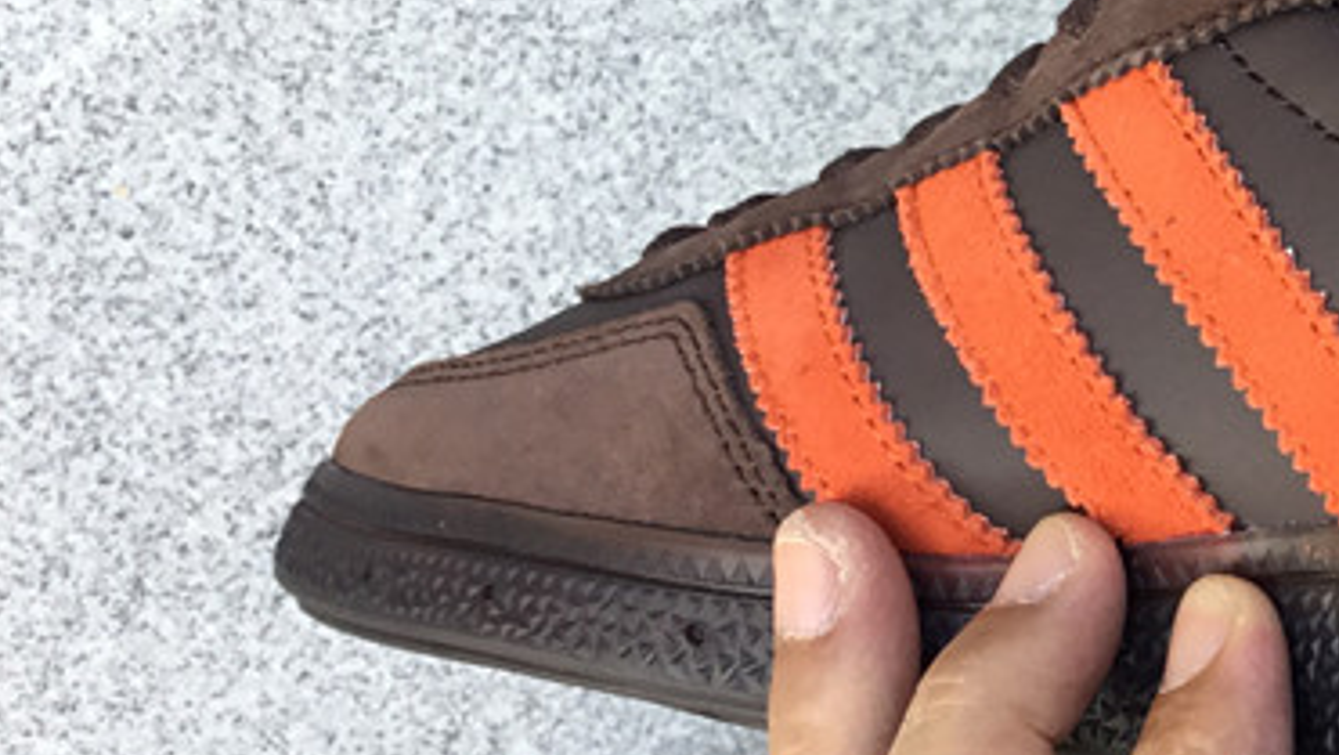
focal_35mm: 82
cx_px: 1491
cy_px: 179
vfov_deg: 14.7
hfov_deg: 24.1
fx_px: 2912
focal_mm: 3.3
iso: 40
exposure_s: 1/100
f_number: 2.4
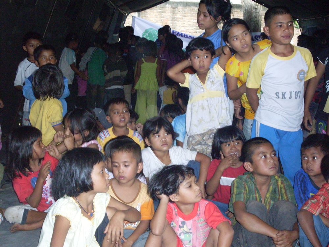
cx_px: 164
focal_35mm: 60
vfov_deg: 24.4
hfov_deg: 32.2
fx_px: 570
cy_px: 124
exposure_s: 1/45
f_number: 3.4
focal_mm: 9.9
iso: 200
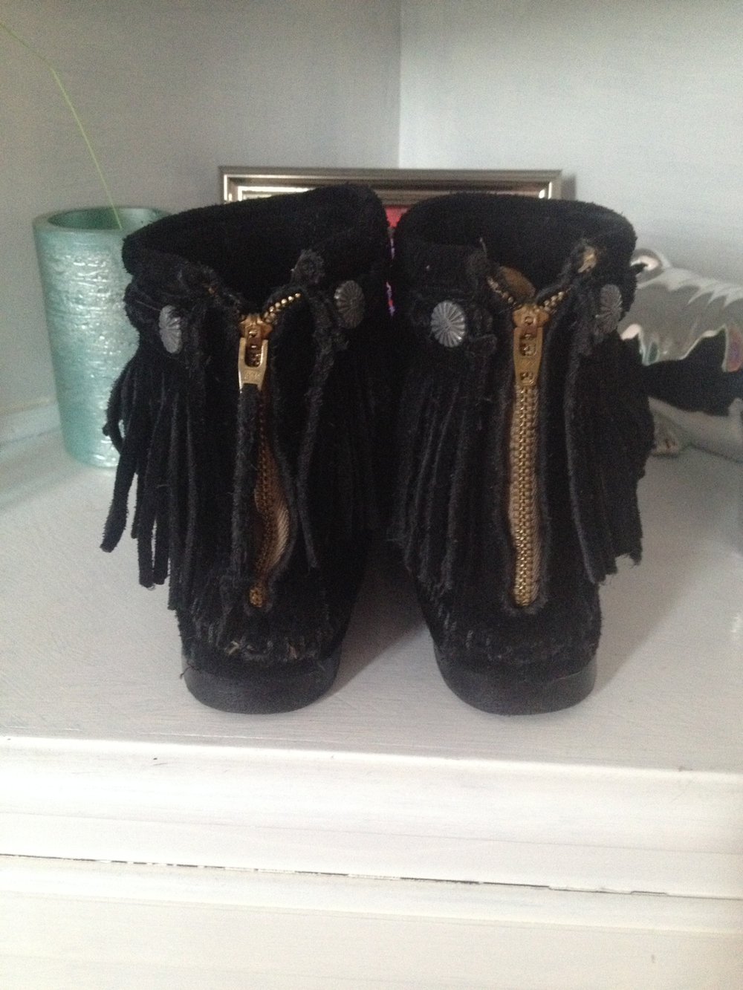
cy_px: 495
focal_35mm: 35
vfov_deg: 52.6
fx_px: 1001
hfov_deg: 40.7
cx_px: 372
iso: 500
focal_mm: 4.28
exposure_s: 1/15
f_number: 2.4
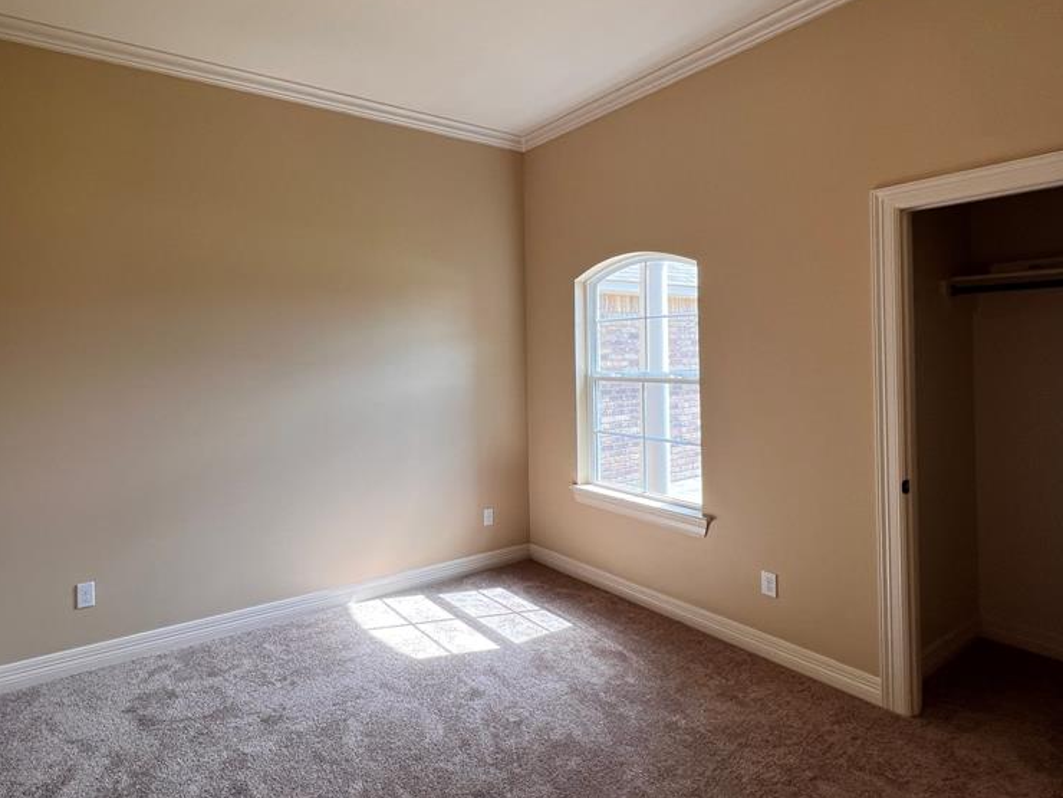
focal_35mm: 18
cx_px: 431
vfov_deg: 71.4
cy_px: 354
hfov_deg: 86.8
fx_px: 553
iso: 32
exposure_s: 1/99
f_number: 1.8
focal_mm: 1.57
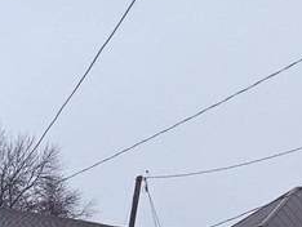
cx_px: -351
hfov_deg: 17.0
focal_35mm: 71
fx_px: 620
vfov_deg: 14.3
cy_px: 538
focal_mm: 2.2
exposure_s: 1/234
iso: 50
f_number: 2.2
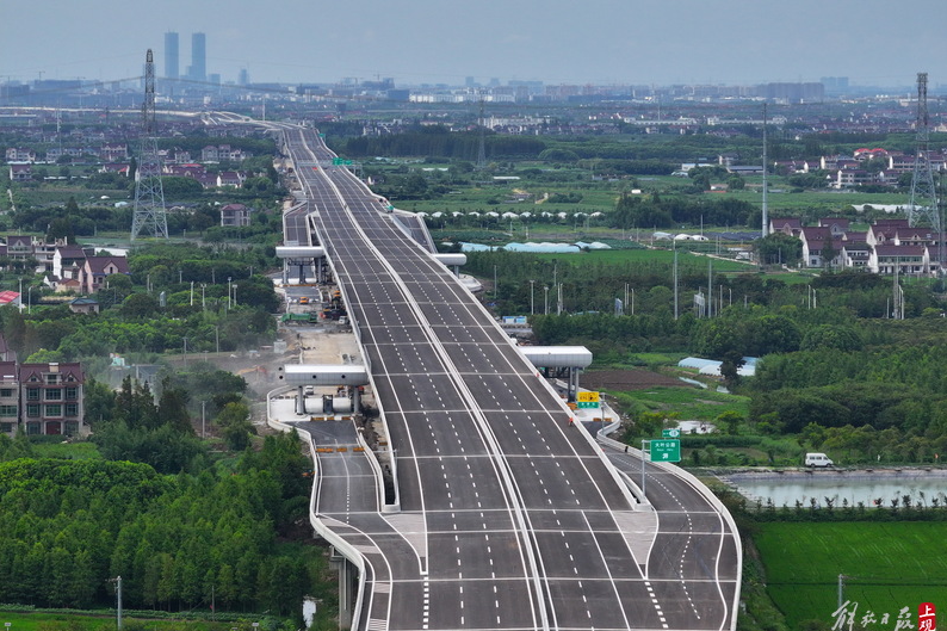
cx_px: 475
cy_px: 291
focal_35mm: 174
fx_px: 4576
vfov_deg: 7.9
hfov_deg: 11.8
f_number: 3.4
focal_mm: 30.71
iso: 110
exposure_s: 1/640
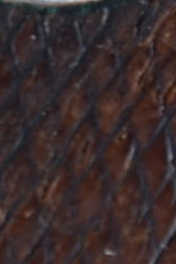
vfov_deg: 1.3
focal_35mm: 1577
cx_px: 75
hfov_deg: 0.9
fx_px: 11564
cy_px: -136
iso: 100
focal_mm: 105
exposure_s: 1/100
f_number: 9
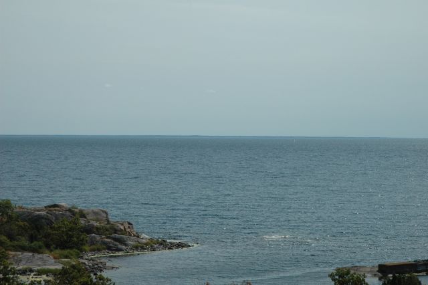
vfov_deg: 13.0
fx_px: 1248
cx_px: 214
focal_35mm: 105
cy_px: 142
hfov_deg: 19.5
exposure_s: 1/800
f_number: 14
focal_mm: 70
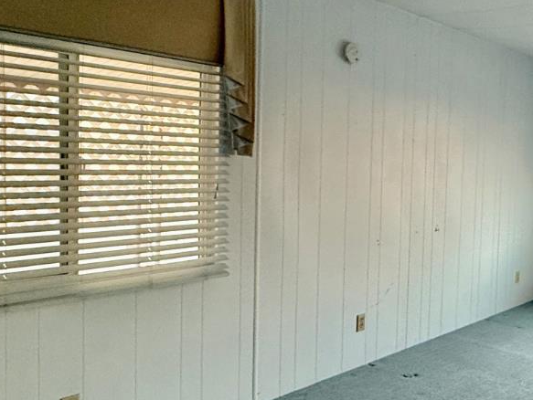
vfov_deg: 39.7
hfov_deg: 46.0
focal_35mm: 36
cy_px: 190
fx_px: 555
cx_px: 487
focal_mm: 2.22
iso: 500
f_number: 2.2
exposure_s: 1/60
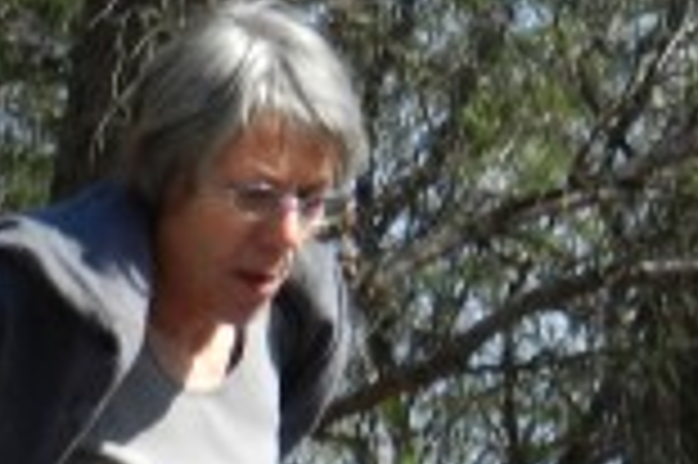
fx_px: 17877
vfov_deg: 1.5
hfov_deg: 2.2
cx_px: 414
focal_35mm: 923
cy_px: 541
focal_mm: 38.2
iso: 160
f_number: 5.6
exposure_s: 1/320
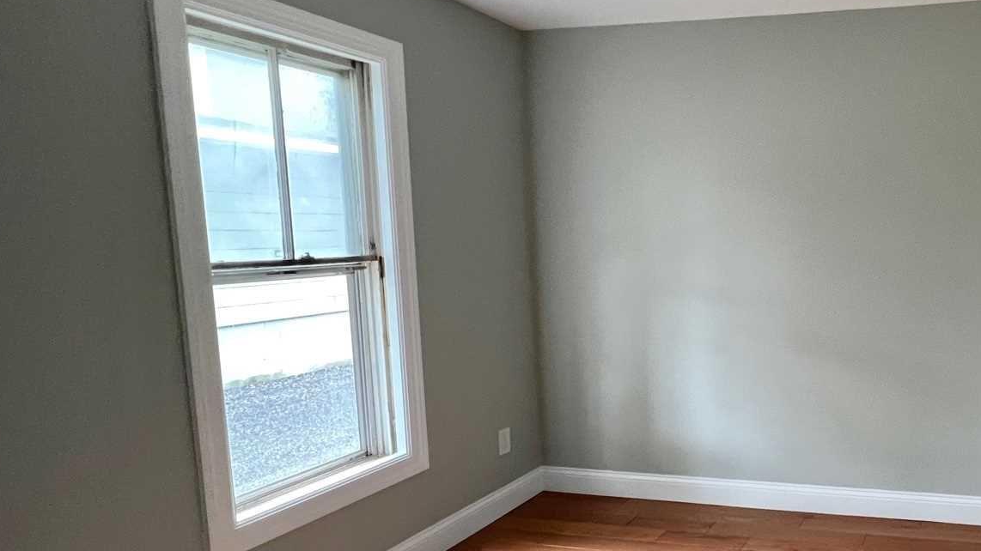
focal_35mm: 25
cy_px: 307
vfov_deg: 45.9
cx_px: 839
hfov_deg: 64.5
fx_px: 650
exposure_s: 1/60
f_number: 1.8
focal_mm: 1.57
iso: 320
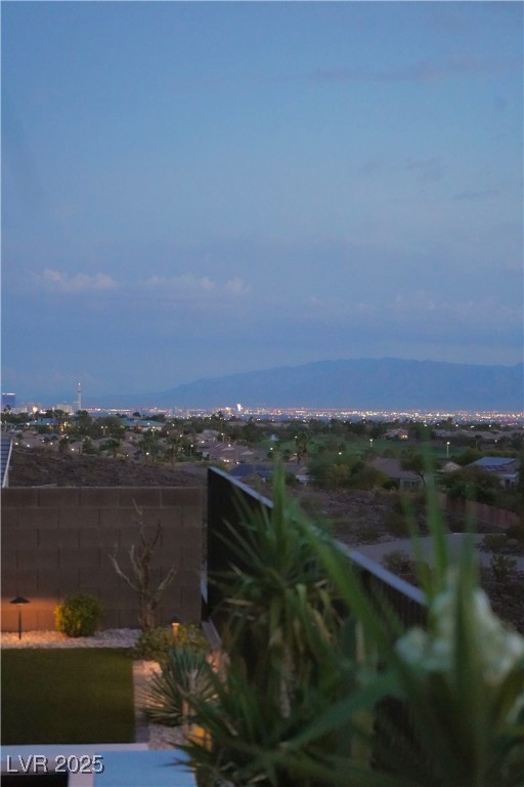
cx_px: 262
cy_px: 394
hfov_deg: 19.5
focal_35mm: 70
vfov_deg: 28.8
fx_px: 1528
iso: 12800
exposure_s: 1/160
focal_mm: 70
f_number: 4.5
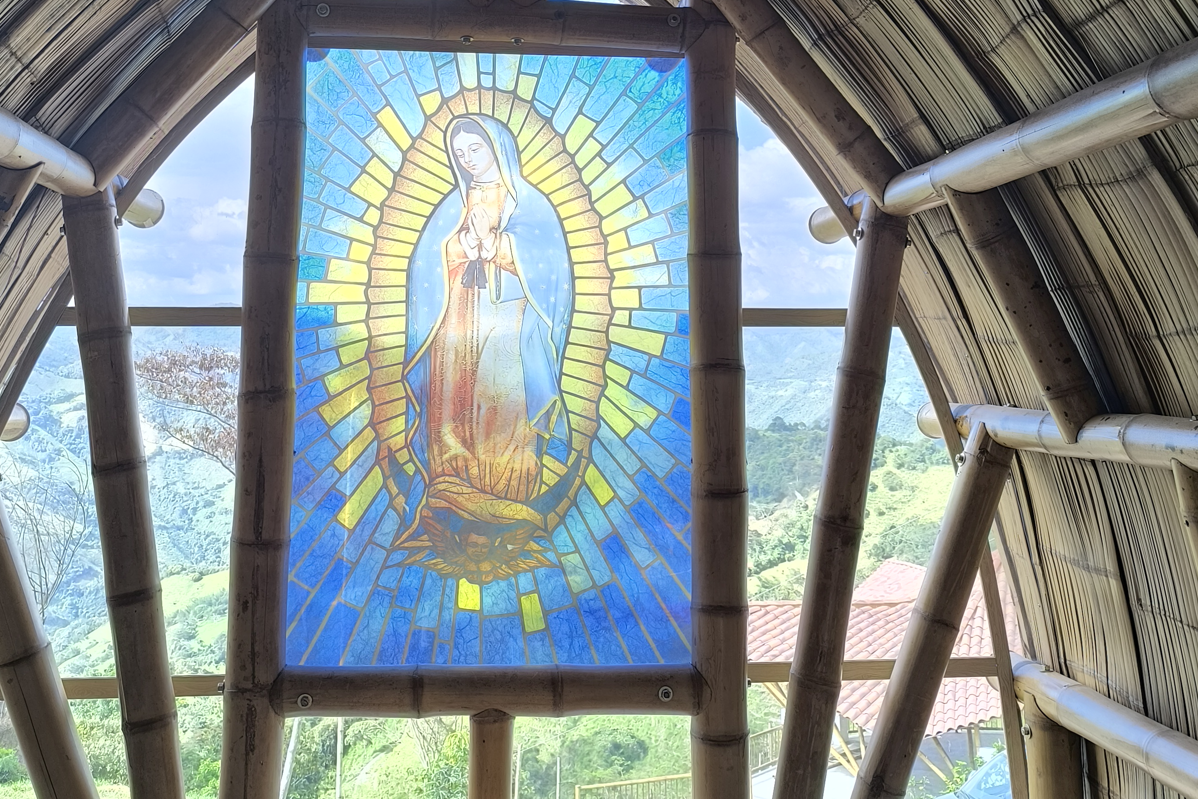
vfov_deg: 35.1
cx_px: 545
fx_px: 1231
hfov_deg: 51.8
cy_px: 195
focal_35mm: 37
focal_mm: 6.14
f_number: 1.65
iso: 80
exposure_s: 1/120
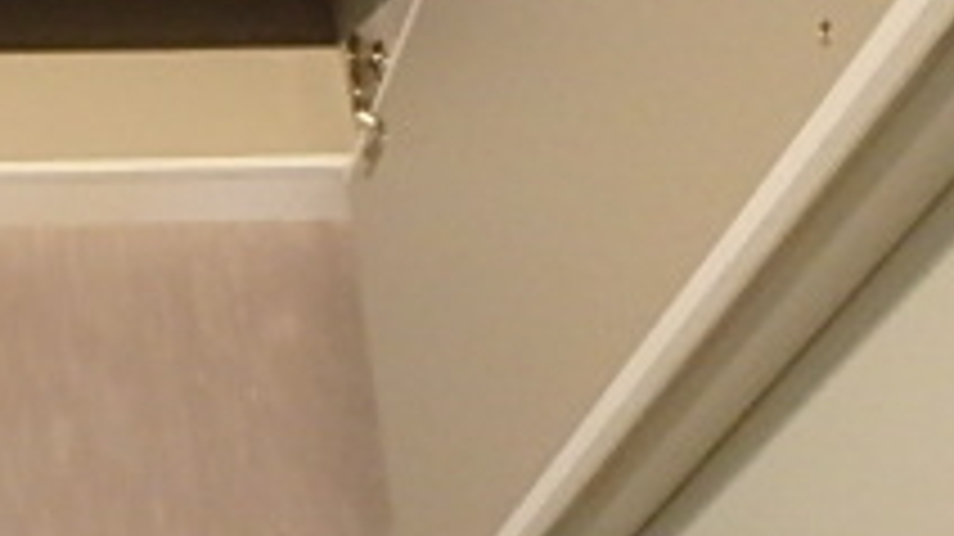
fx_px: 1745
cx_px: -126
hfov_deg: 27.6
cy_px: -68
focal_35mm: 69
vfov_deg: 16.9
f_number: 3.5
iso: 800
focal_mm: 3.7
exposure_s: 1/20
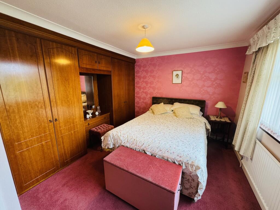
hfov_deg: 102.1
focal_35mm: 14
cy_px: 105
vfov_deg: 85.7
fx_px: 113
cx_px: 140
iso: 200
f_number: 2.2
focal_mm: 2.22
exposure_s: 1/50
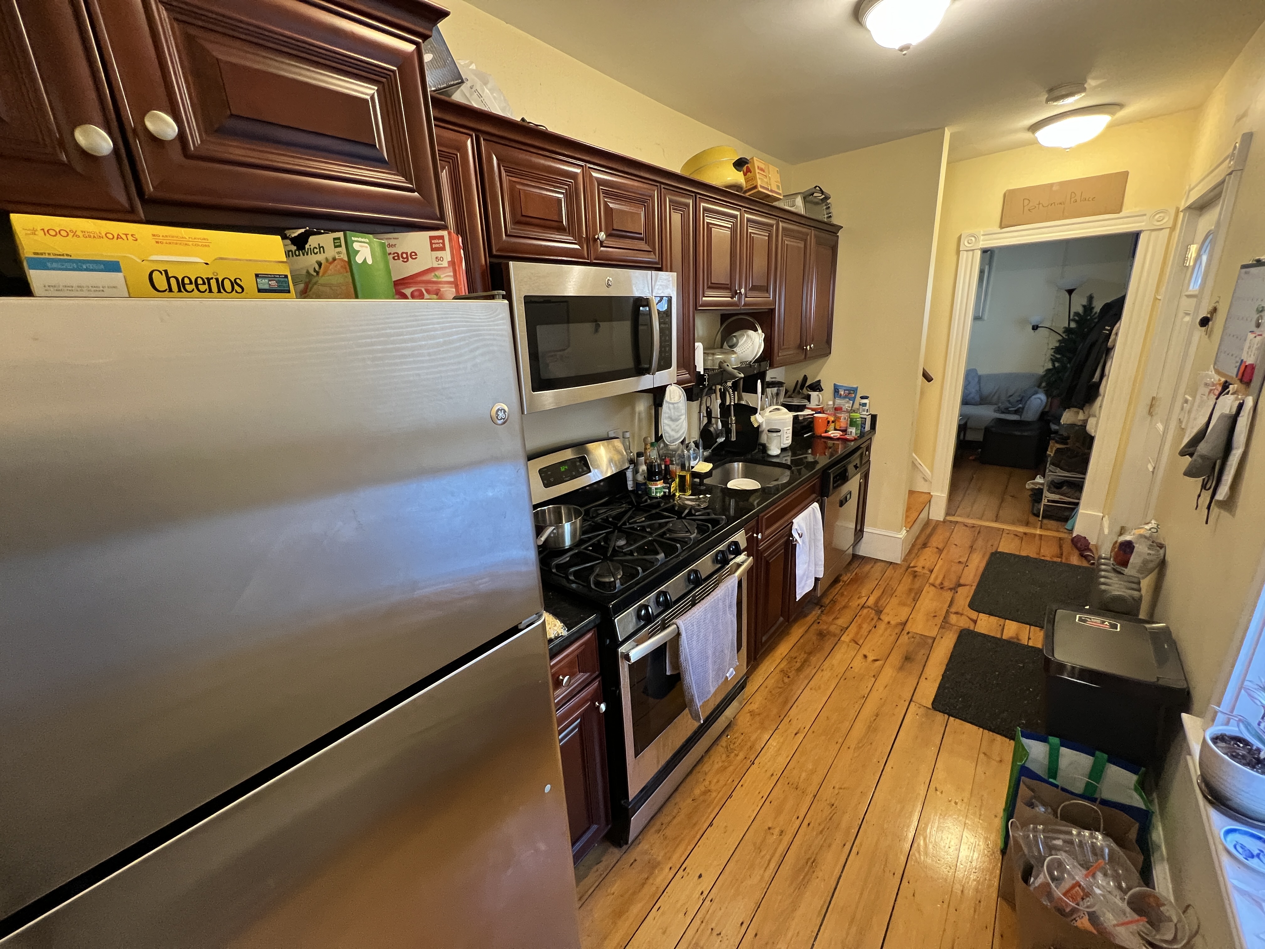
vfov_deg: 89.9
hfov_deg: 106.2
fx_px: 475
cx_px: 632
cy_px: 474
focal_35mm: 13
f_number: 1.8
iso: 400
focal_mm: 1.57
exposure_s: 1/60
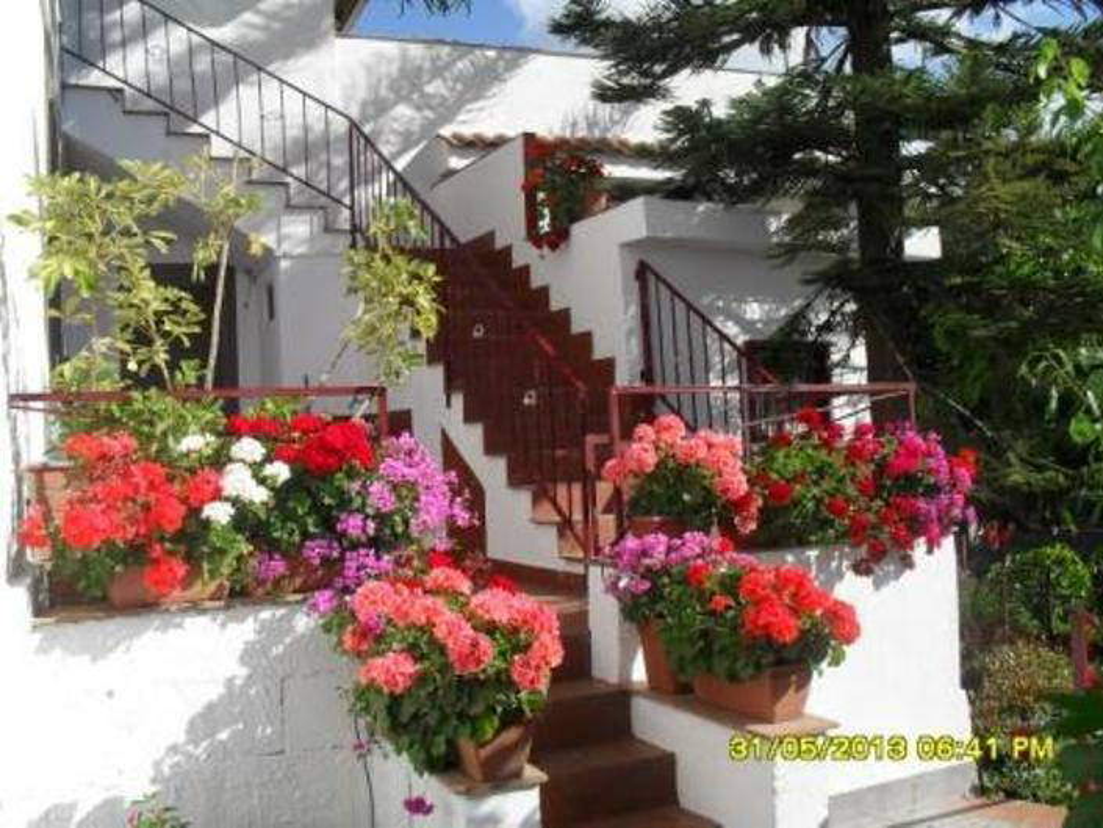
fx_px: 1115
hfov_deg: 52.6
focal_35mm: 35
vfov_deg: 40.7
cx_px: 552
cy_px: 414
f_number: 8.4
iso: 100
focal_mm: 6.3
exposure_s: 1/180
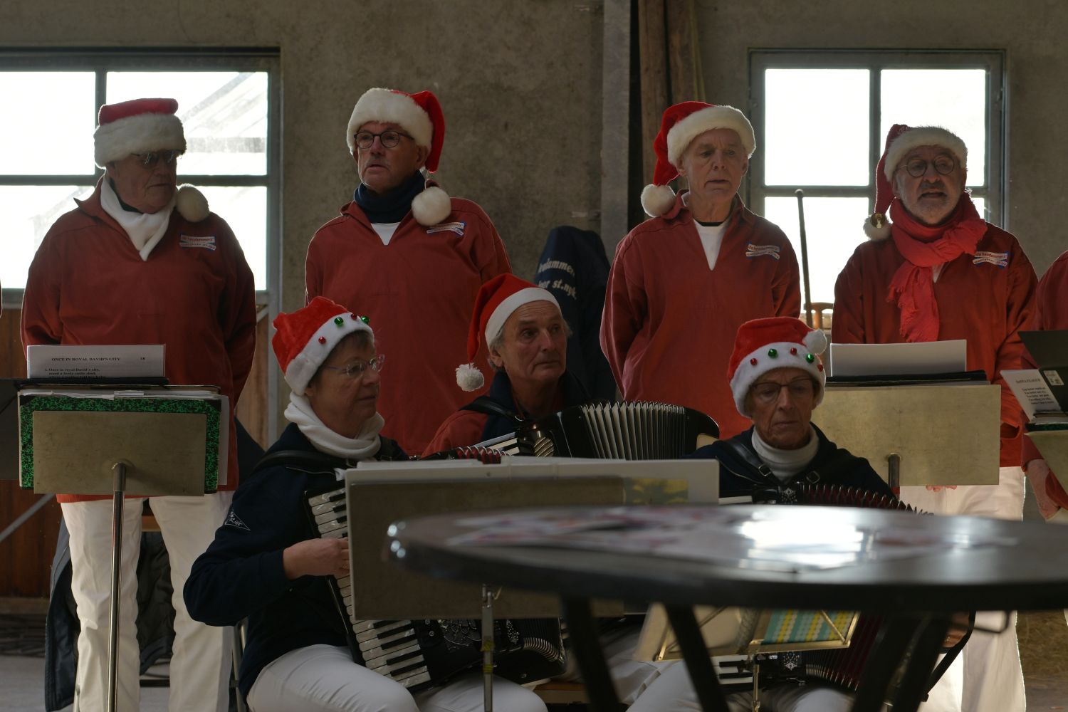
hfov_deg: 19.5
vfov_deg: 13.0
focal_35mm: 105
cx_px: 534
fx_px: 3115
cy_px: 356
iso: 125
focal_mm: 70
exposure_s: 1/125
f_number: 4.5
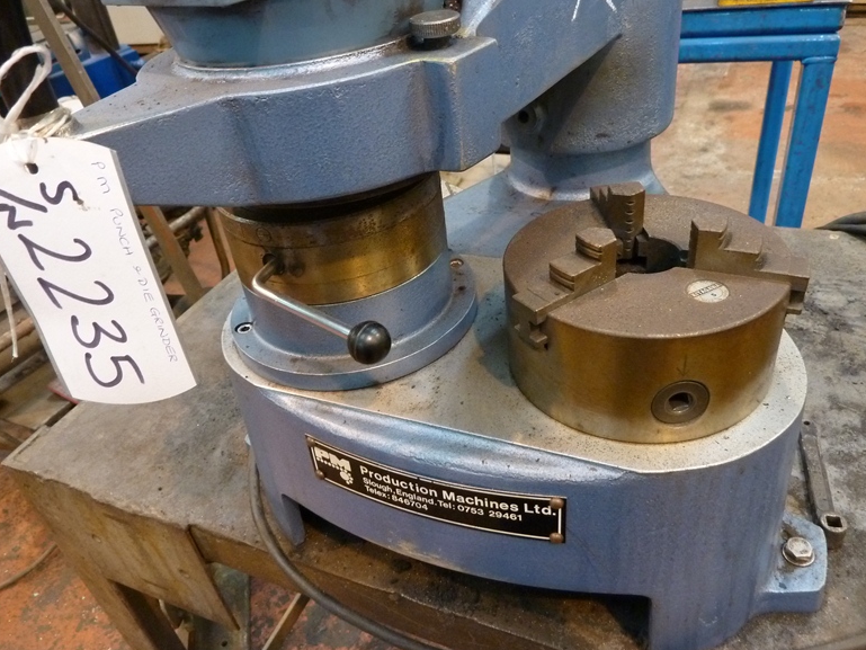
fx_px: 651
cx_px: 422
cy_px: 327
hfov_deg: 67.3
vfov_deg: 53.1
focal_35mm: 26
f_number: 3.3
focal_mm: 4.1
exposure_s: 1/8
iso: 400
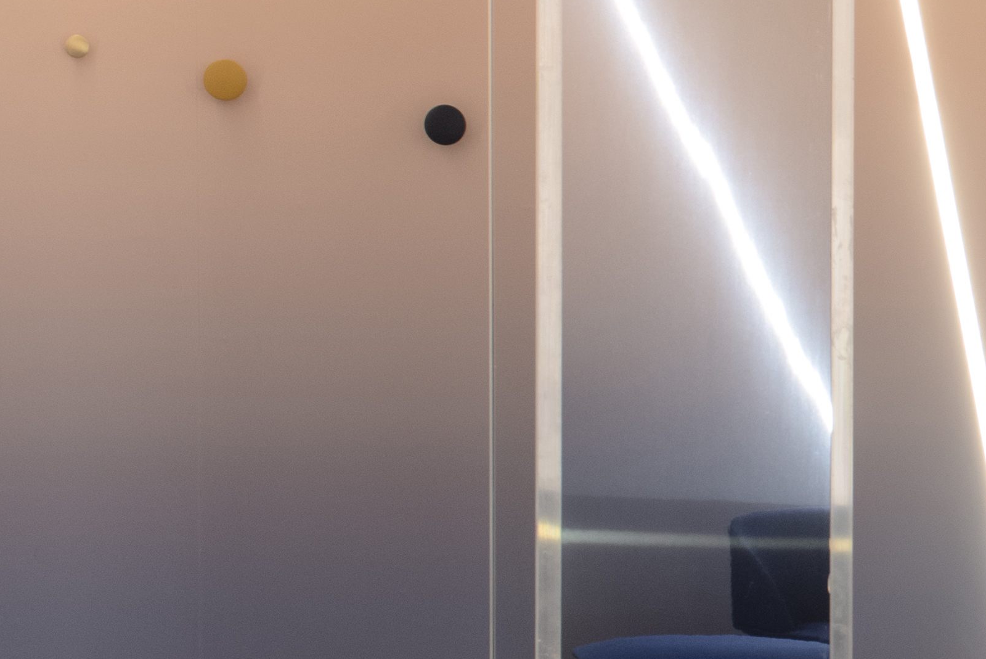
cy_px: 378
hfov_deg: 17.6
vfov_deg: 12.5
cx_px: 1223
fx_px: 3015
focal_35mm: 110
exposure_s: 1/20
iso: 400
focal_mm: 24
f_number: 9
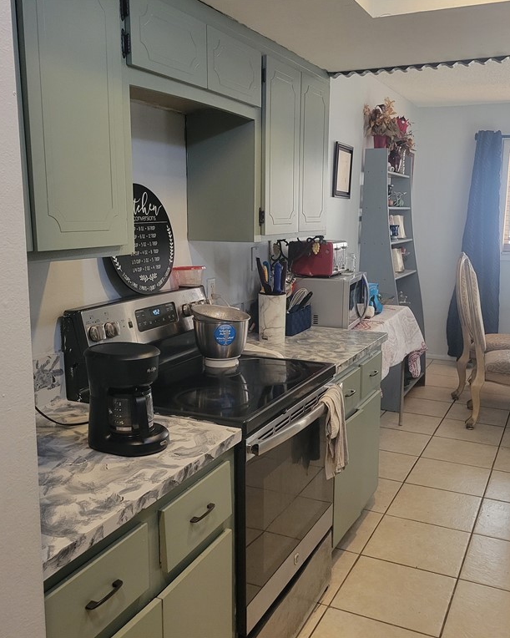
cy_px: 318
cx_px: 260
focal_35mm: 34
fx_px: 642
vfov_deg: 52.8
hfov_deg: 43.3
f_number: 1.8
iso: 320
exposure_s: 1/120
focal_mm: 5.4
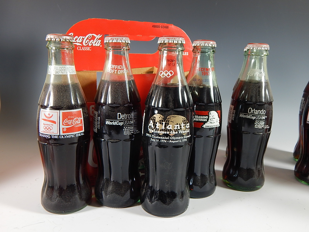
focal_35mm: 31
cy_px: 116
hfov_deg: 58.4
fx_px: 277
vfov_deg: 45.4
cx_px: 154
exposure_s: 1/30
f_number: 3.2
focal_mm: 5.6
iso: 160
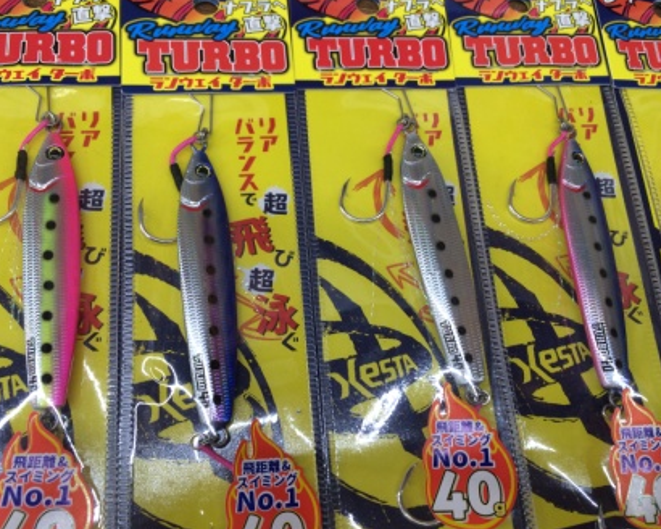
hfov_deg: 55.7
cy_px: 260
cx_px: 326
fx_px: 626
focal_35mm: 32
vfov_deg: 45.8
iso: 64
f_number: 2.2
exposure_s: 1/100
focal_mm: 4.12
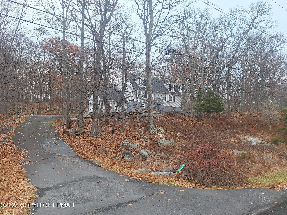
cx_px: 144
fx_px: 191
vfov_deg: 58.9
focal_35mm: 23
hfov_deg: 73.9
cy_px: 108
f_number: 1.8
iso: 50
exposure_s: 1/120
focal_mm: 5.54
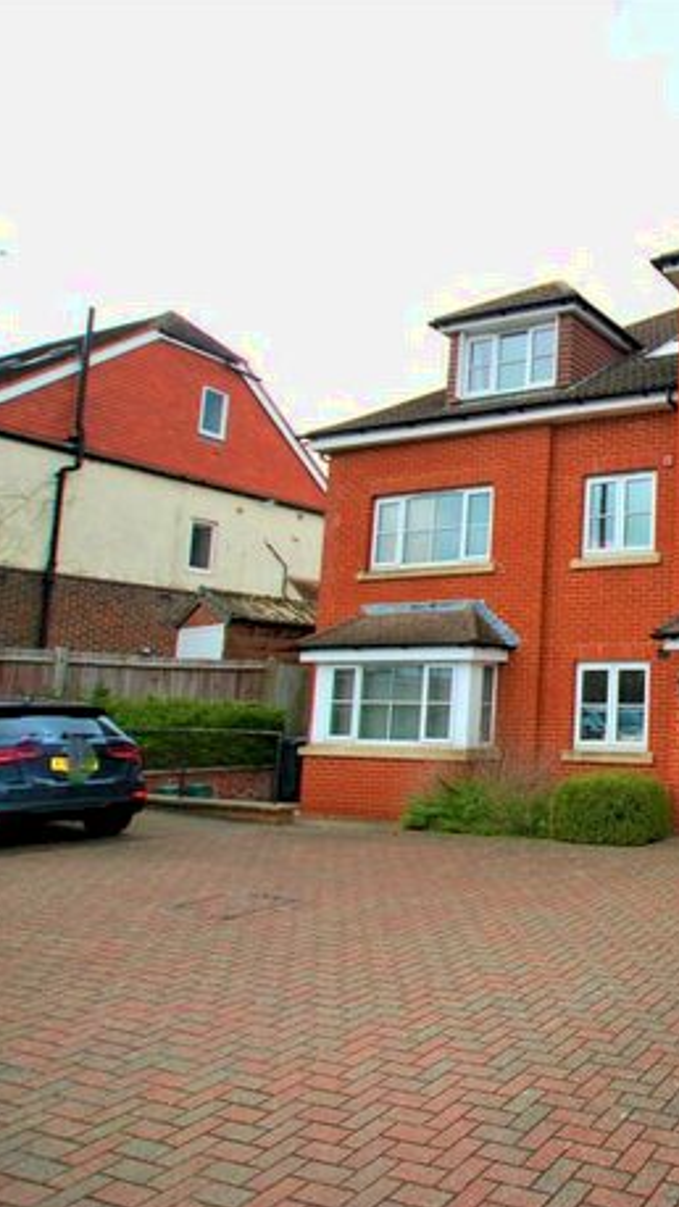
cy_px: 610
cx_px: 816
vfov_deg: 76.3
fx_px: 769
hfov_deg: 36.6
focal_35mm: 24
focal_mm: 10
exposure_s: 1/200
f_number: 4
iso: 100
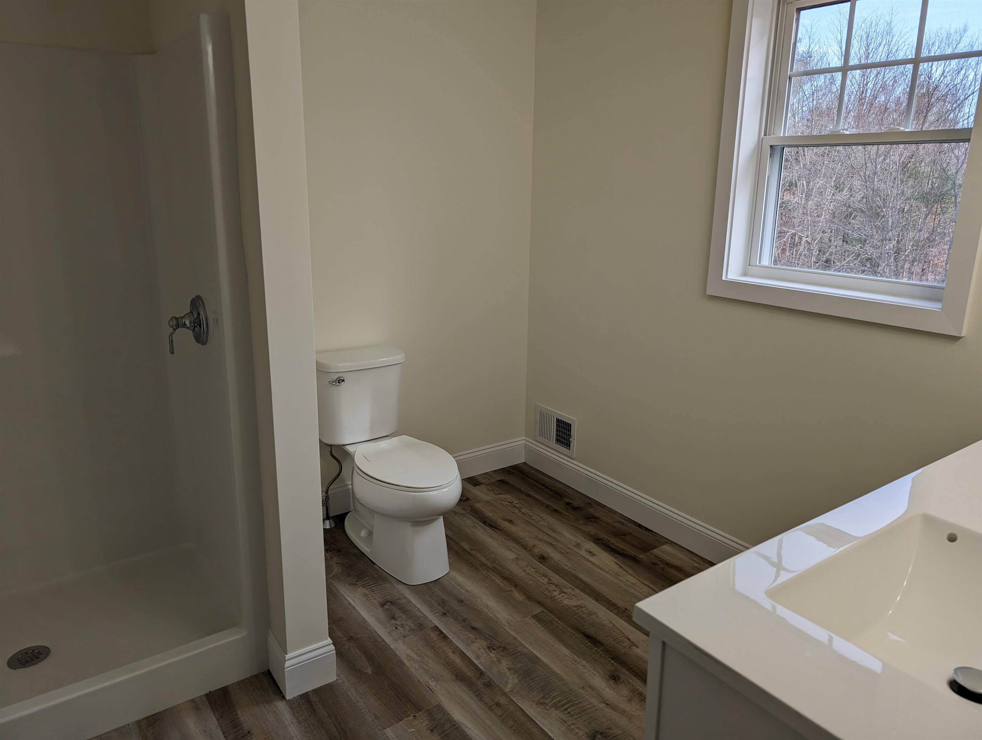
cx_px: 491
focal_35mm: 24
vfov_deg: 56.9
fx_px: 682
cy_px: 370
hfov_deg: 71.5
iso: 22
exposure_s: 1/120
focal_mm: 6.9
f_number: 1.68
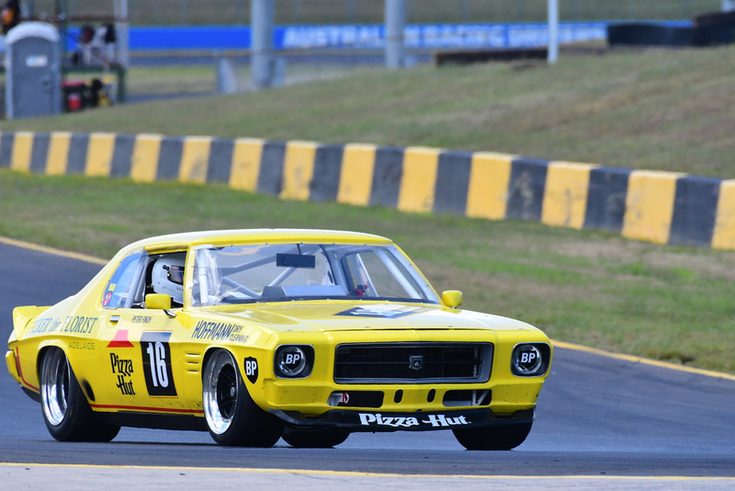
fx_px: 15317
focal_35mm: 750
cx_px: 368
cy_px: 246
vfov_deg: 1.8
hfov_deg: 2.7
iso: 500
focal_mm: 500
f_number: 8
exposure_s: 1/640
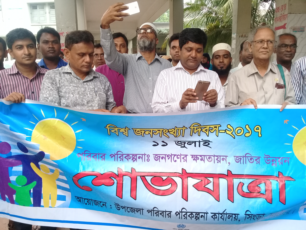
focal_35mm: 31
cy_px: 115
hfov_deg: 58.4
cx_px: 153
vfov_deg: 45.4
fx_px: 274
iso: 100
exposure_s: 1/33
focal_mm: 3.3
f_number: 2.2
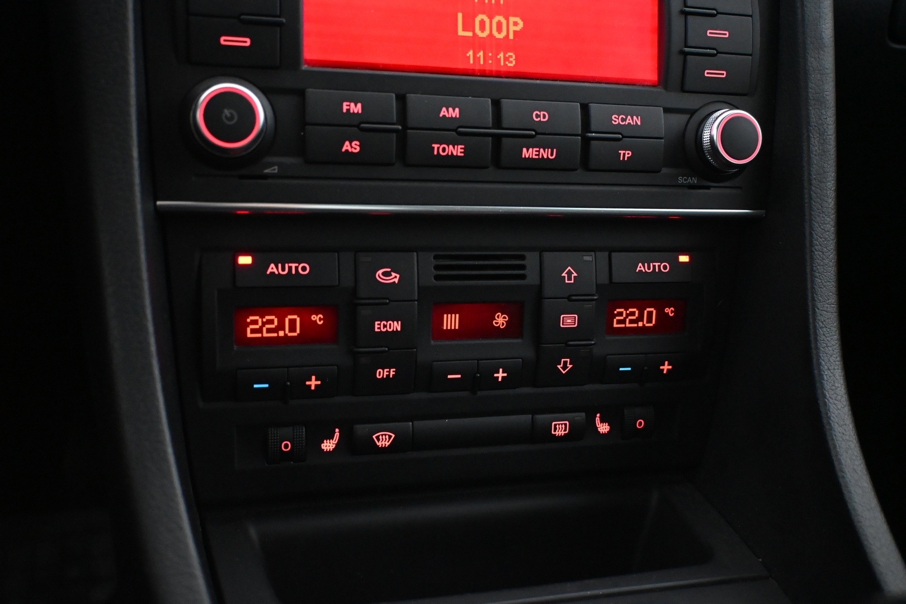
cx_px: 453
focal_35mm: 34
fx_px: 868
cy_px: 302
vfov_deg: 38.4
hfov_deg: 55.1
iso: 7200
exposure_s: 1/40
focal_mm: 23
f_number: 4.2
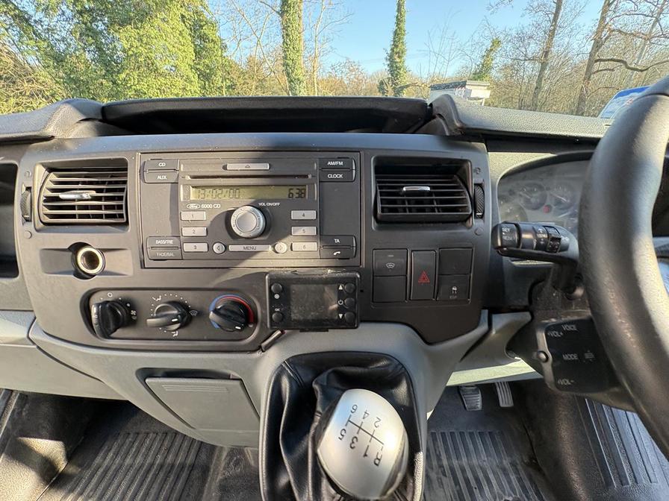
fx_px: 271
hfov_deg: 102.1
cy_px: 250
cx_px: 334
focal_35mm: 14
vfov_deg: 85.7
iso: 200
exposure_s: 1/99
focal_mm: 2.22
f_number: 2.2
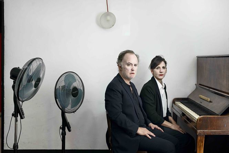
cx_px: 114
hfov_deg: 39.6
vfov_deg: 27.0
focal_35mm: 50
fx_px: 318
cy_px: 76
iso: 640
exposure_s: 1/160
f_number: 5
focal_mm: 50
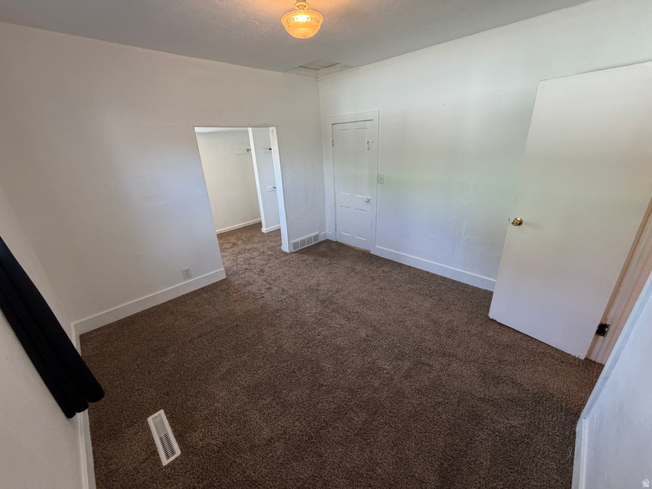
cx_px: 326
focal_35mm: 14
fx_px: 264
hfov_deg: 102.1
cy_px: 244
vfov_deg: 85.7
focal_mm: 2.22
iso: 320
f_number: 2.2
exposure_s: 1/120
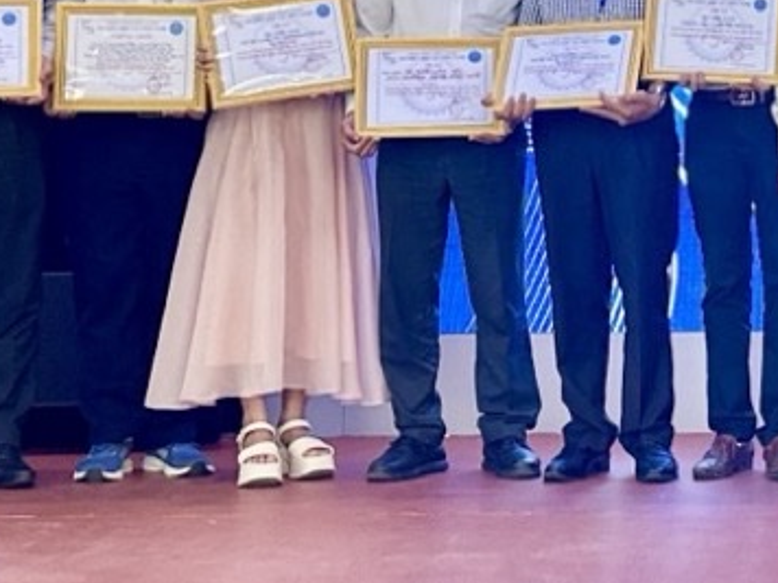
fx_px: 1551
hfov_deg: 25.5
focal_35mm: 69
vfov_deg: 20.5
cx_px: 916
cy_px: -31
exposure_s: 1/50
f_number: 1.78
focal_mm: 6.86
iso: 250
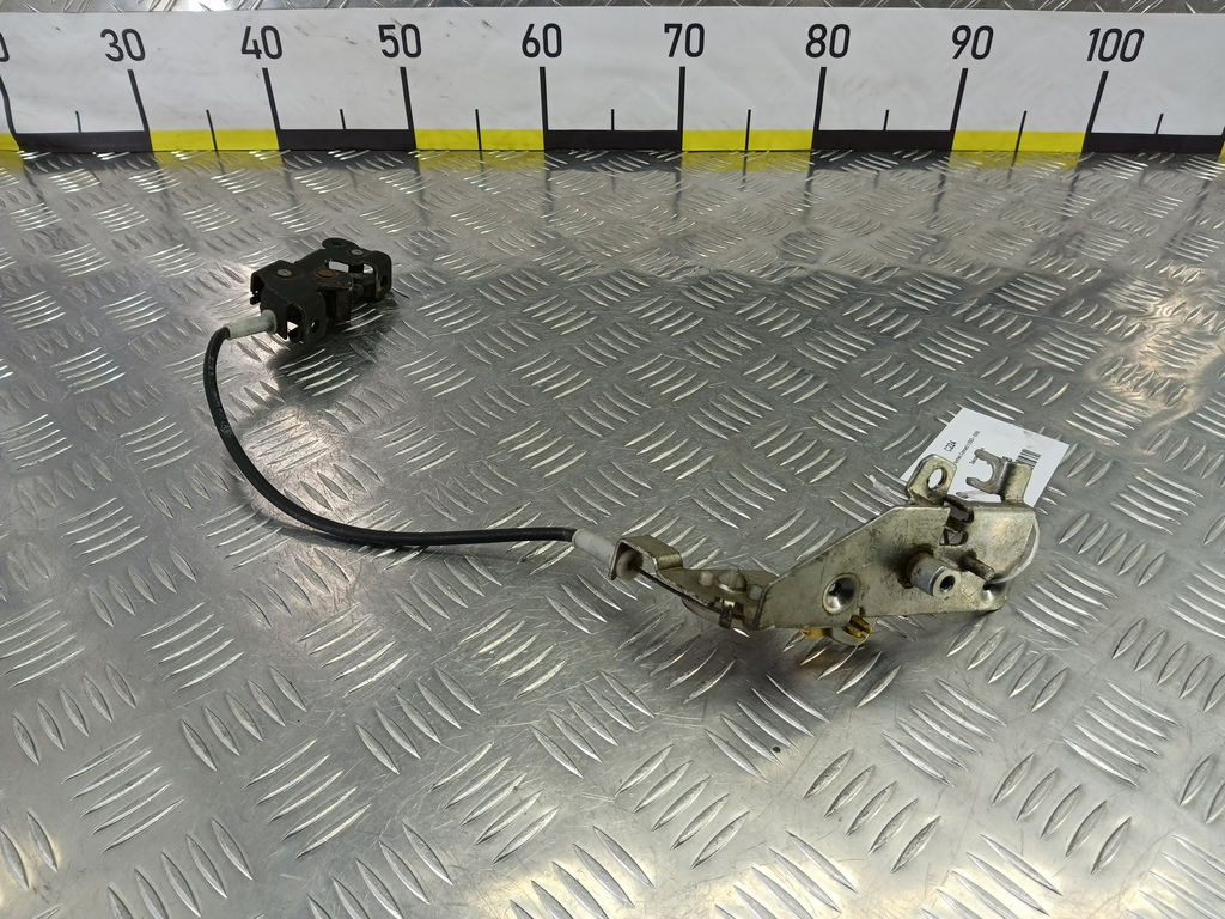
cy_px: 460
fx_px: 814
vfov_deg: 58.9
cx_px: 612
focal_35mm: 23
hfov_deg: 73.9
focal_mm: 4.11
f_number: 1.6
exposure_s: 1/50
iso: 94
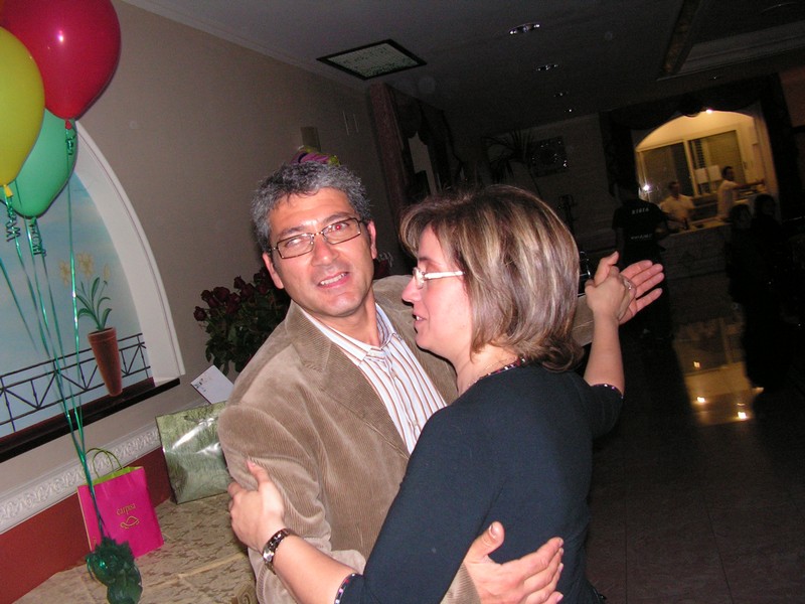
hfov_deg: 51.4
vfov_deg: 39.7
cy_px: 302
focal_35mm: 36
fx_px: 837
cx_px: 402
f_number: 3.2
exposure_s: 1/40
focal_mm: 6
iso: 200
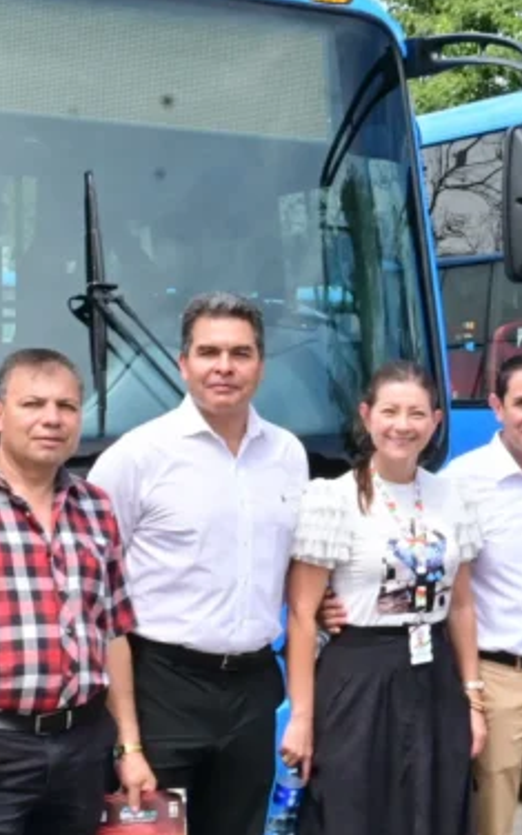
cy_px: 427
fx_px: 2276
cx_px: 780
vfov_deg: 20.8
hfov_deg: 12.4
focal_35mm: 100
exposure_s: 1/200
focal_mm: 24
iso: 1000
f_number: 22
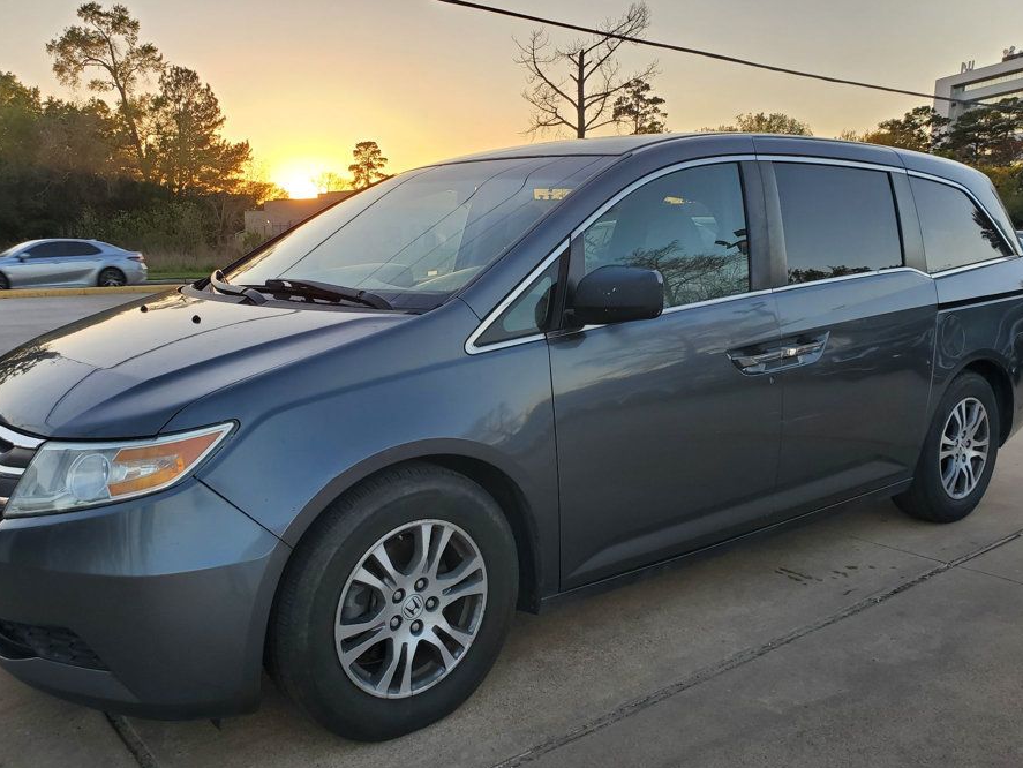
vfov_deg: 46.7
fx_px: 887
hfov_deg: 59.9
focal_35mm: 30
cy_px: 441
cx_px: 492
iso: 50
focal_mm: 4.3
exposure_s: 1/153
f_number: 2.4
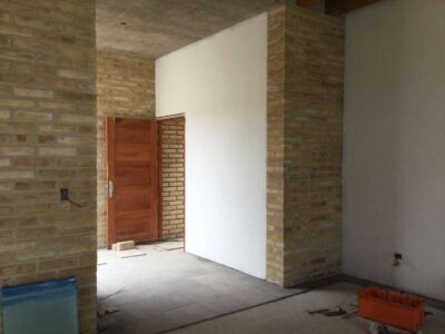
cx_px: 222
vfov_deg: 45.4
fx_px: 399
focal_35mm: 31
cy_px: 167
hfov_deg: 58.4
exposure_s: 1/120
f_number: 2.4
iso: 32
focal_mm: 3.3
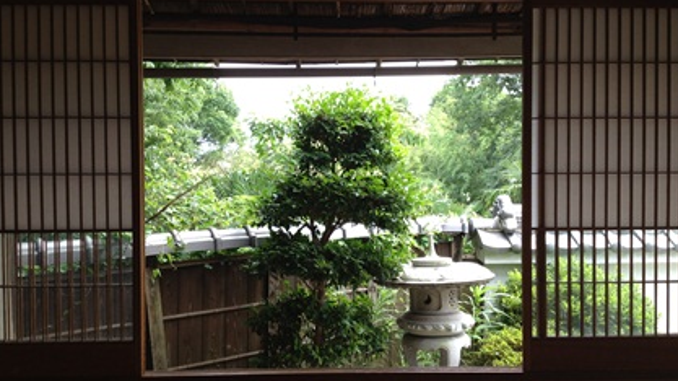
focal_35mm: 39
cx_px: 345
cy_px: 176
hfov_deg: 51.6
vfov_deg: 30.4
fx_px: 701
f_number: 2.4
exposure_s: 1/132
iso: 64
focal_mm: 4.28
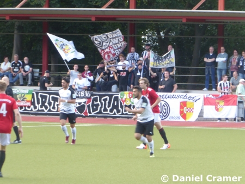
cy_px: 92
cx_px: 122
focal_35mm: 373
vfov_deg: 4.0
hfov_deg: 5.3
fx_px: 2641
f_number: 6
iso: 400
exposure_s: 1/80
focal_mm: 66.8
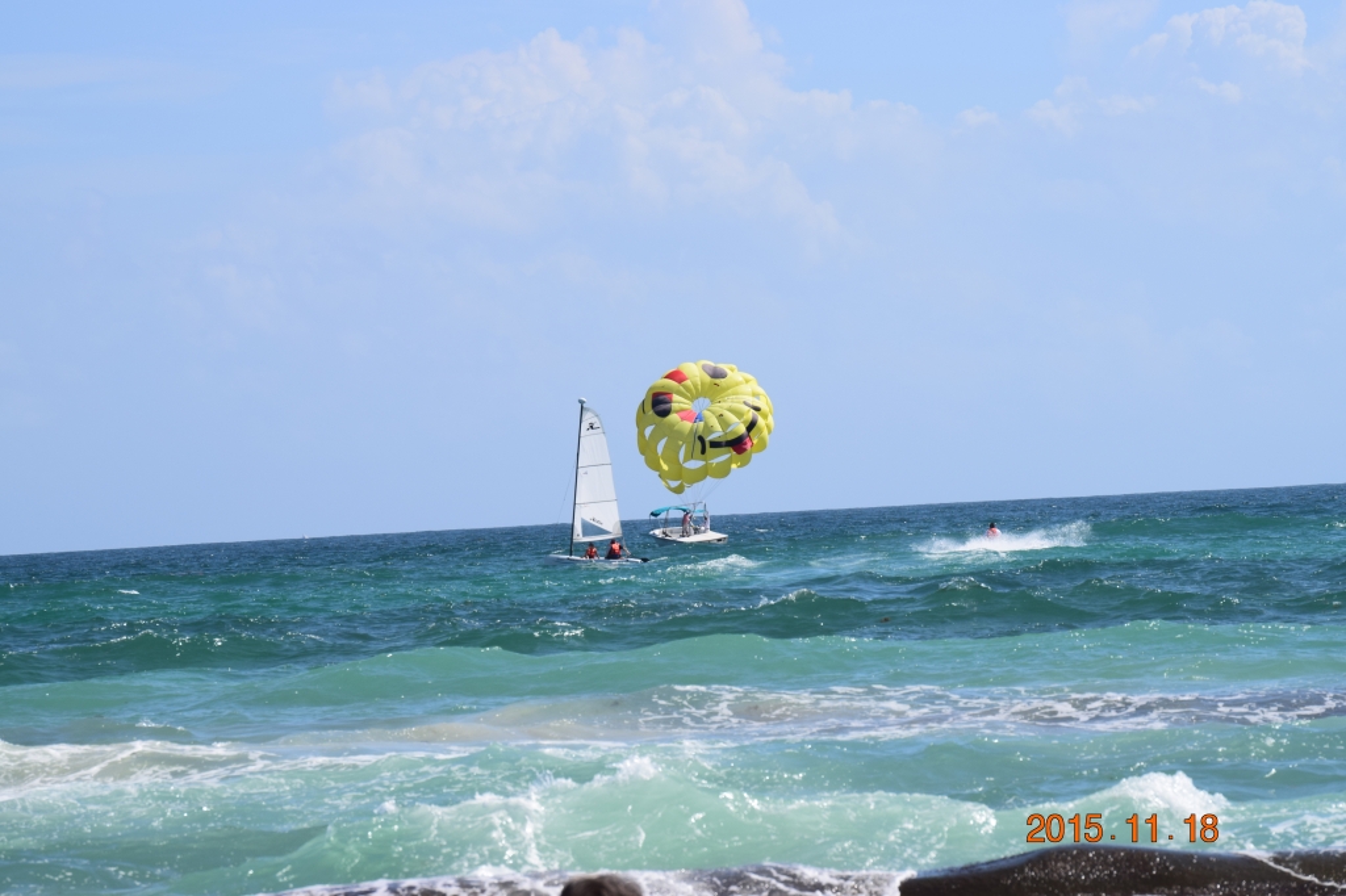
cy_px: 448
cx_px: 673
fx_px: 7288
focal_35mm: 195
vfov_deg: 7.0
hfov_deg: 10.6
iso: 220
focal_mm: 130
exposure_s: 1/500
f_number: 11
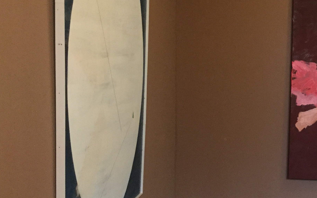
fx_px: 510
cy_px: 105
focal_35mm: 59
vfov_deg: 22.0
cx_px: 249
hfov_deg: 33.6
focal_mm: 3.3
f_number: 2.4
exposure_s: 1/17
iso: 200
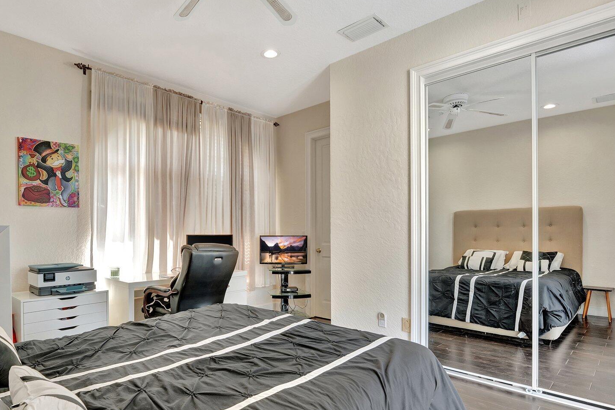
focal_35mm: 20
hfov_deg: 83.5
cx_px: 263
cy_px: 219
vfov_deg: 61.9
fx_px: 342
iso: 500
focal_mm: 14
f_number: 8
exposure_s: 1/15
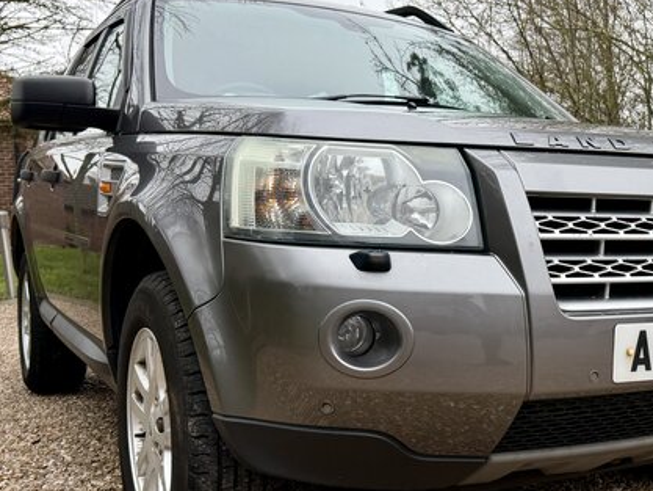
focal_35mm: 46
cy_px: 323
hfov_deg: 40.4
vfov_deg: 31.3
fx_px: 868
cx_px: 464
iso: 100
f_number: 1.78
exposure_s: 1/121
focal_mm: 6.76
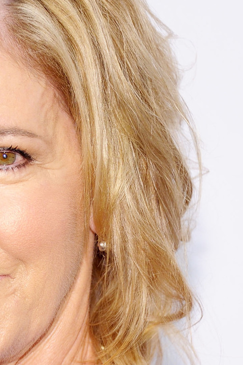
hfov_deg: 3.7
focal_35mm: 373
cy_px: 332
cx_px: -16
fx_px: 3782
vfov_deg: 5.5
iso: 1250
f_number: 5.6
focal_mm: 135
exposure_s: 1/200
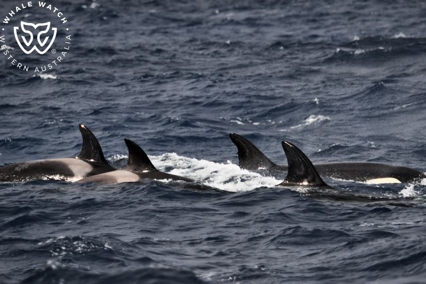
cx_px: 212
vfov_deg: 2.0
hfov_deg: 3.0
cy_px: 142
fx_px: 8024
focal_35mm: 678
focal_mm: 450
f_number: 6
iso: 400
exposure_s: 1/1600
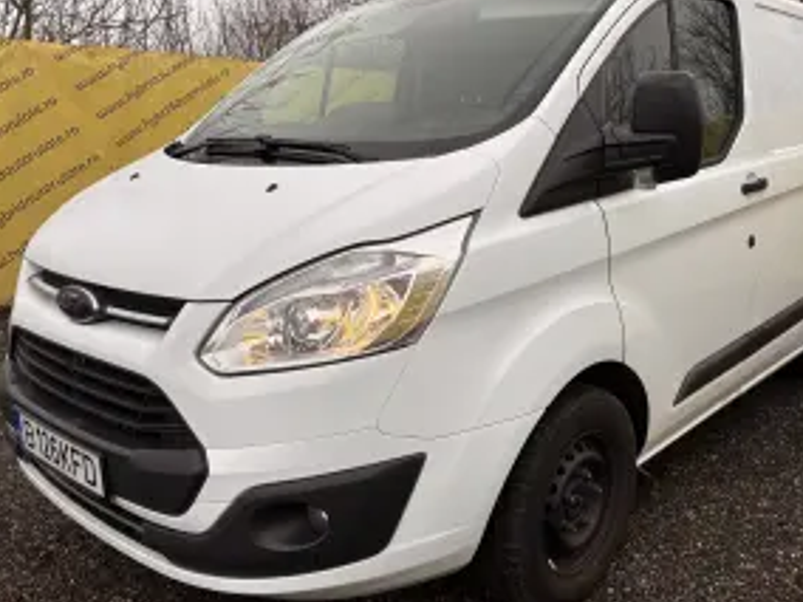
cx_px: 458
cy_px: 291
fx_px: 766
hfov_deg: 55.2
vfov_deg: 42.9
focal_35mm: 33
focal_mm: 5.96
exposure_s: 1/446
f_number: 1.6
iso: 50
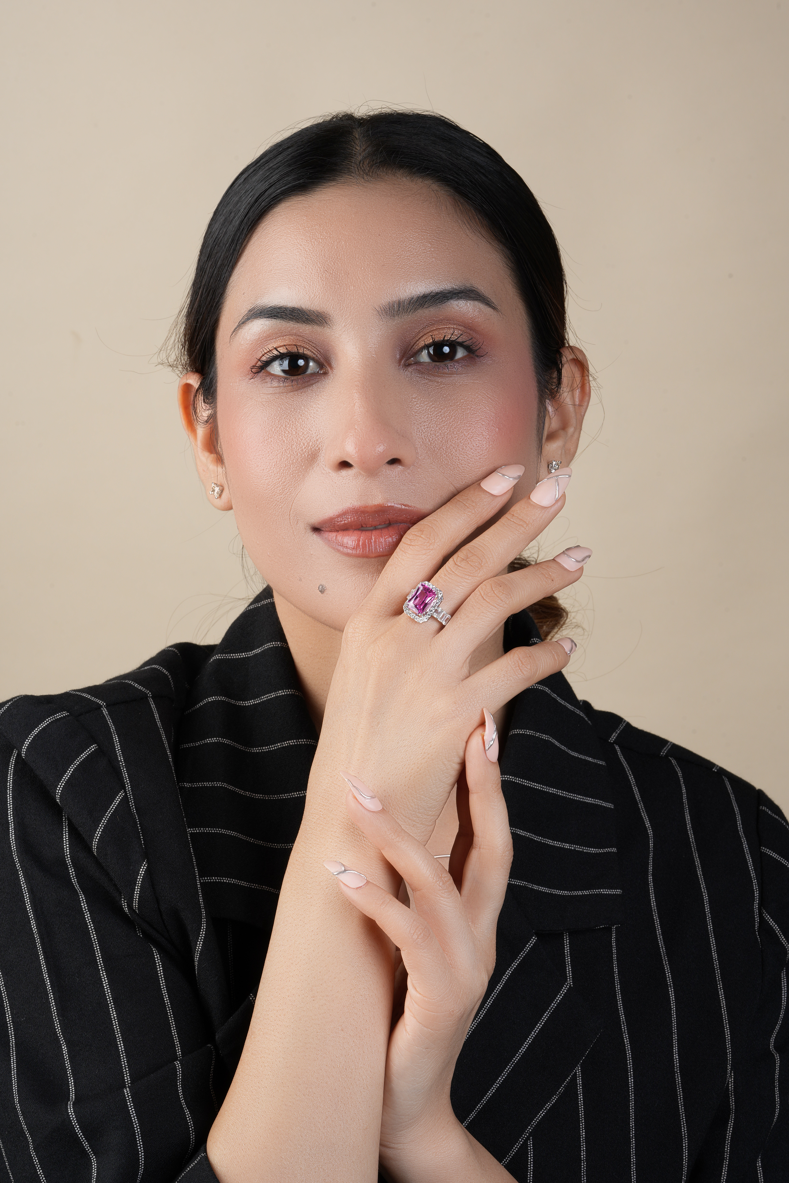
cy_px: 592
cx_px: 394
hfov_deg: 15.2
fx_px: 2959
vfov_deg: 22.6
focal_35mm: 90
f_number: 20
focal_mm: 90
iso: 100
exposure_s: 1/125
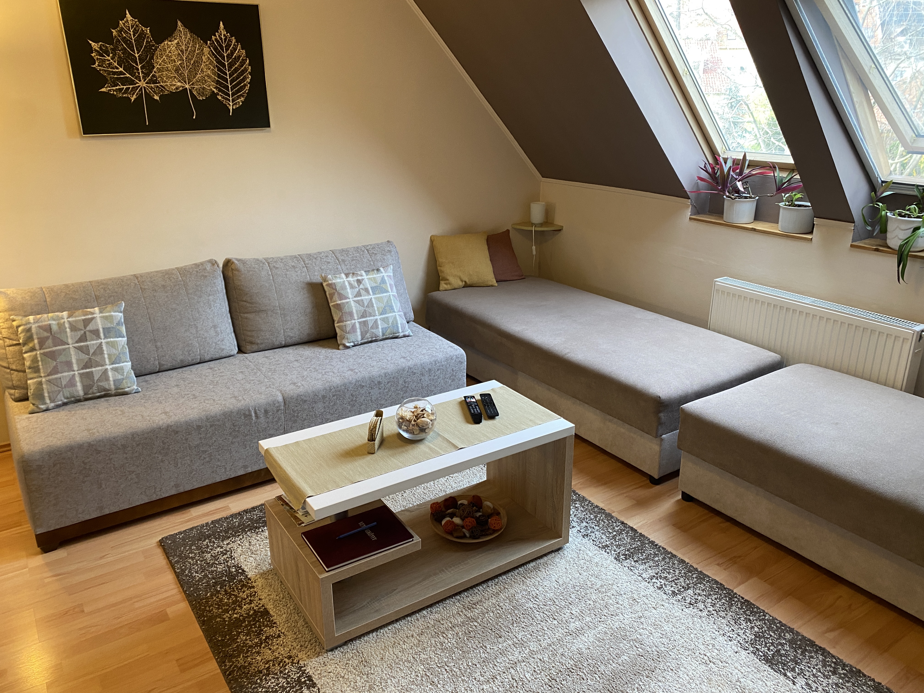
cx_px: 462
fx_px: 694
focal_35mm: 26
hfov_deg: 67.3
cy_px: 346
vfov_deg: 53.1
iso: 80
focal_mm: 4.25
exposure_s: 1/50
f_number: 1.8
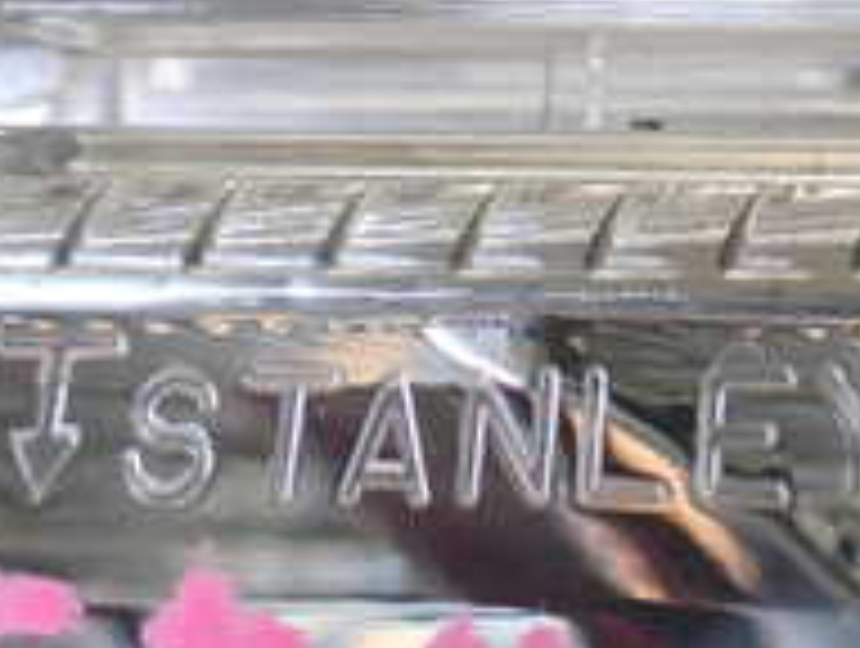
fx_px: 2340
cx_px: 1247
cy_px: 351
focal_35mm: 94
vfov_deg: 15.8
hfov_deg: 18.7
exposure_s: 1/125
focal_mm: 5.4
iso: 160
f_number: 2.3
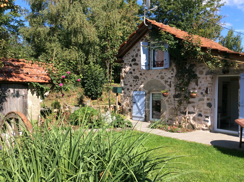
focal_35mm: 32
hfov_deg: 56.9
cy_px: 91
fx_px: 225
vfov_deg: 44.1
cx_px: 122
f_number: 2.4
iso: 32
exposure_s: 1/880
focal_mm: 3.3
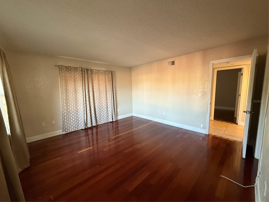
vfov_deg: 85.7
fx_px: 109
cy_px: 101
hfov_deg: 102.1
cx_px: 134
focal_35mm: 14
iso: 500
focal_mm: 2.22
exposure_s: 1/60
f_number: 2.2
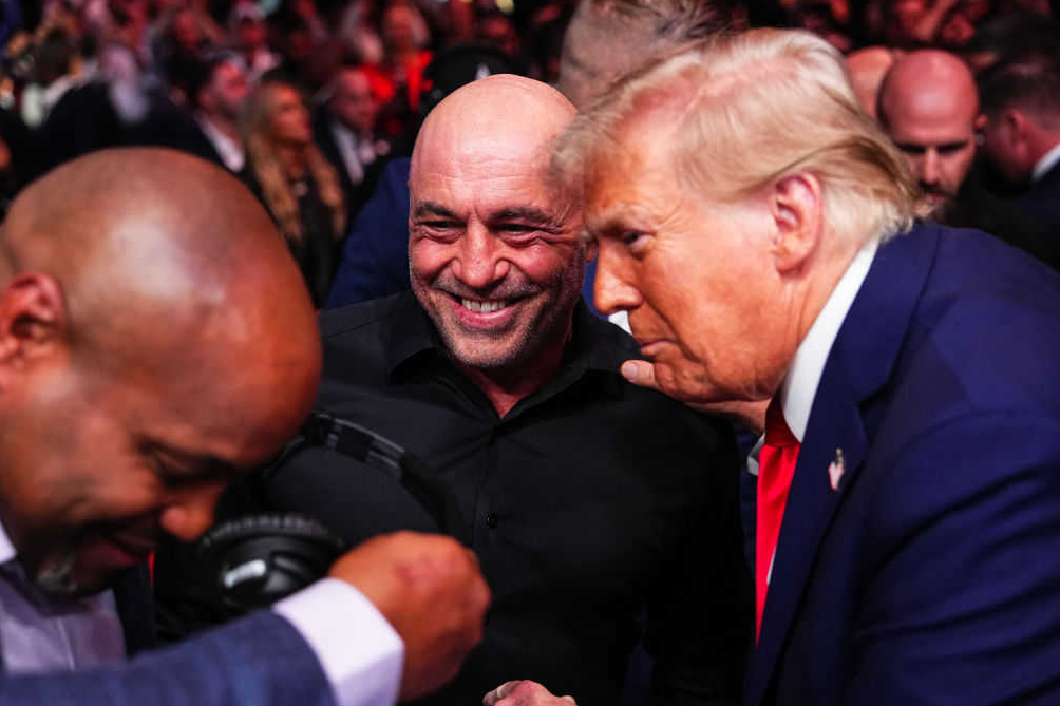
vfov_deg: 27.0
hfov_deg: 39.6
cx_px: 531
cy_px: 356
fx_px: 1472
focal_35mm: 50
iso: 3200
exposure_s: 1/640
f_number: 2.8
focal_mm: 49
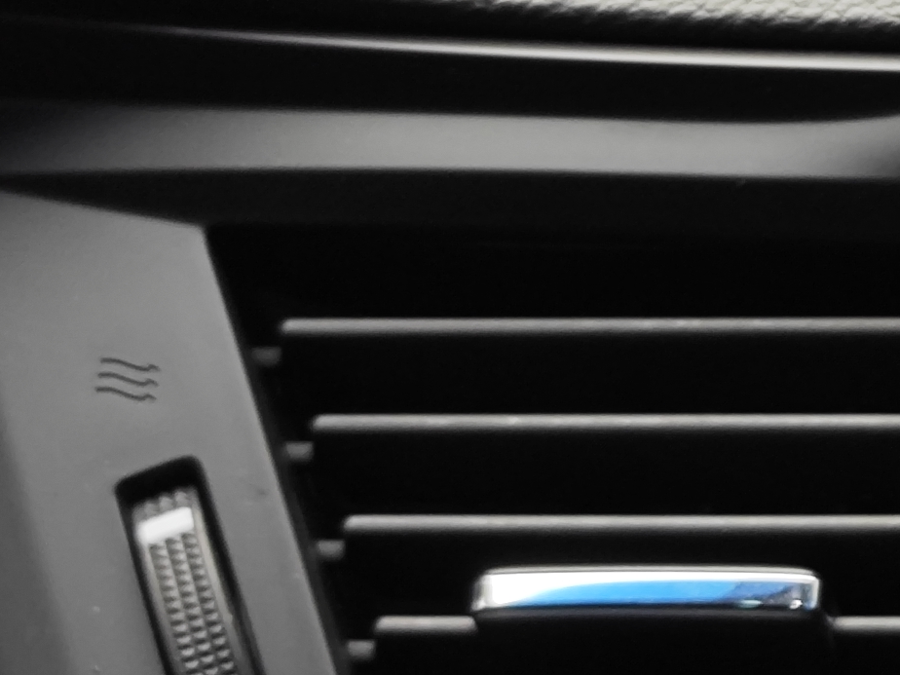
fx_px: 5304
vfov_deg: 7.3
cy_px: 121
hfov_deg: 9.0
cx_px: 1943
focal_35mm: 204
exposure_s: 1/25
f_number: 1.9
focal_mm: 8.7
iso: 200
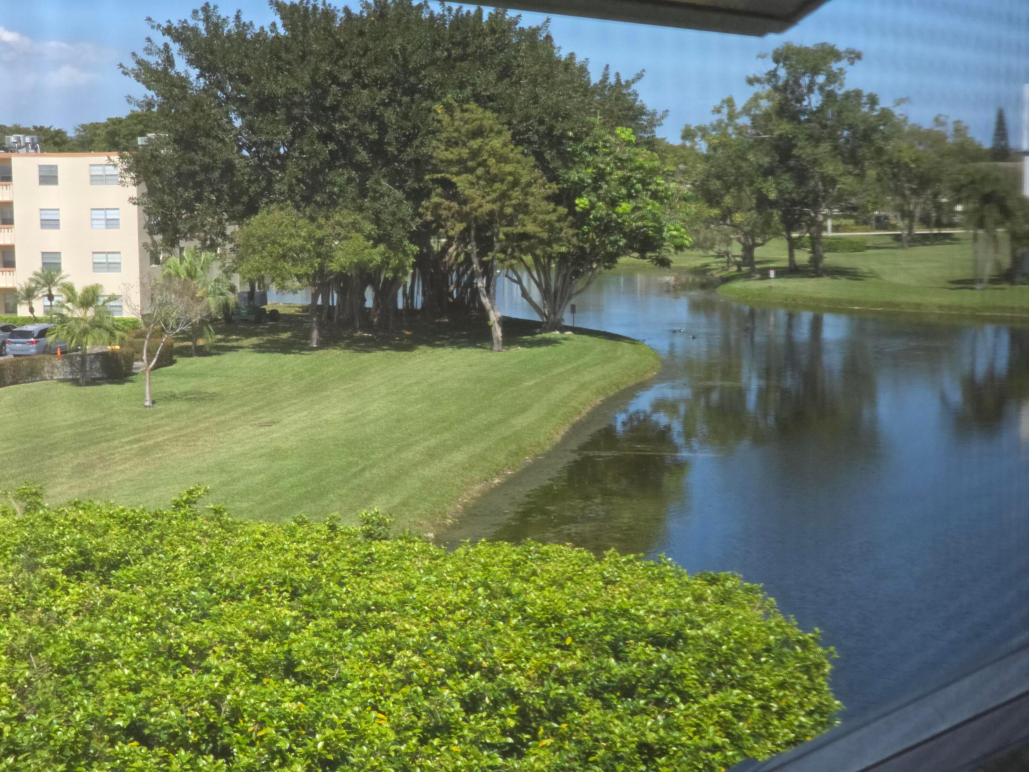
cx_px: 514
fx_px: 2051
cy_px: 386
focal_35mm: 69
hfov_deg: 28.2
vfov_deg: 21.3
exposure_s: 1/1445
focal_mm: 7.9
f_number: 2.4
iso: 50
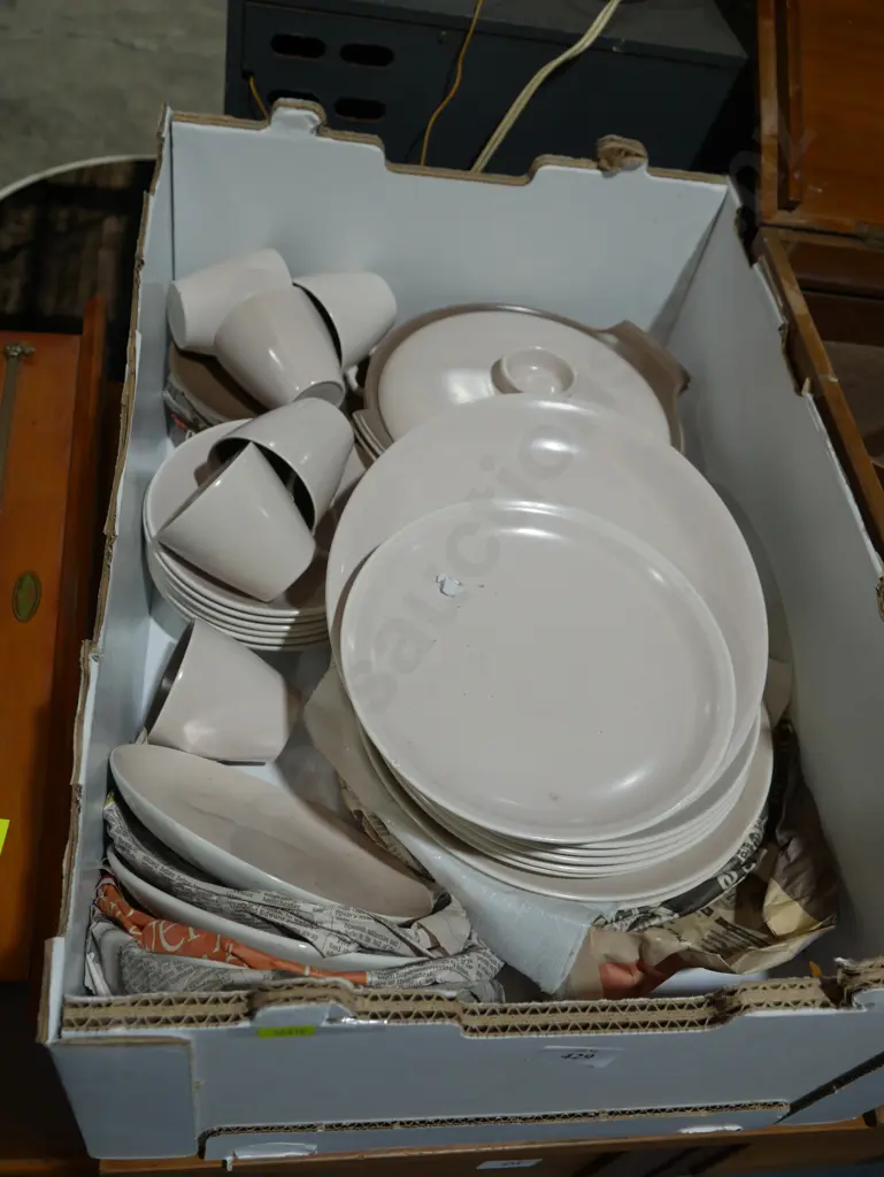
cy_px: 588
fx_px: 1089
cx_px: 442
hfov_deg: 44.2
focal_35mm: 32
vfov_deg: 56.8
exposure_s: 1/125
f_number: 4.5
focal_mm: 16
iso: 200
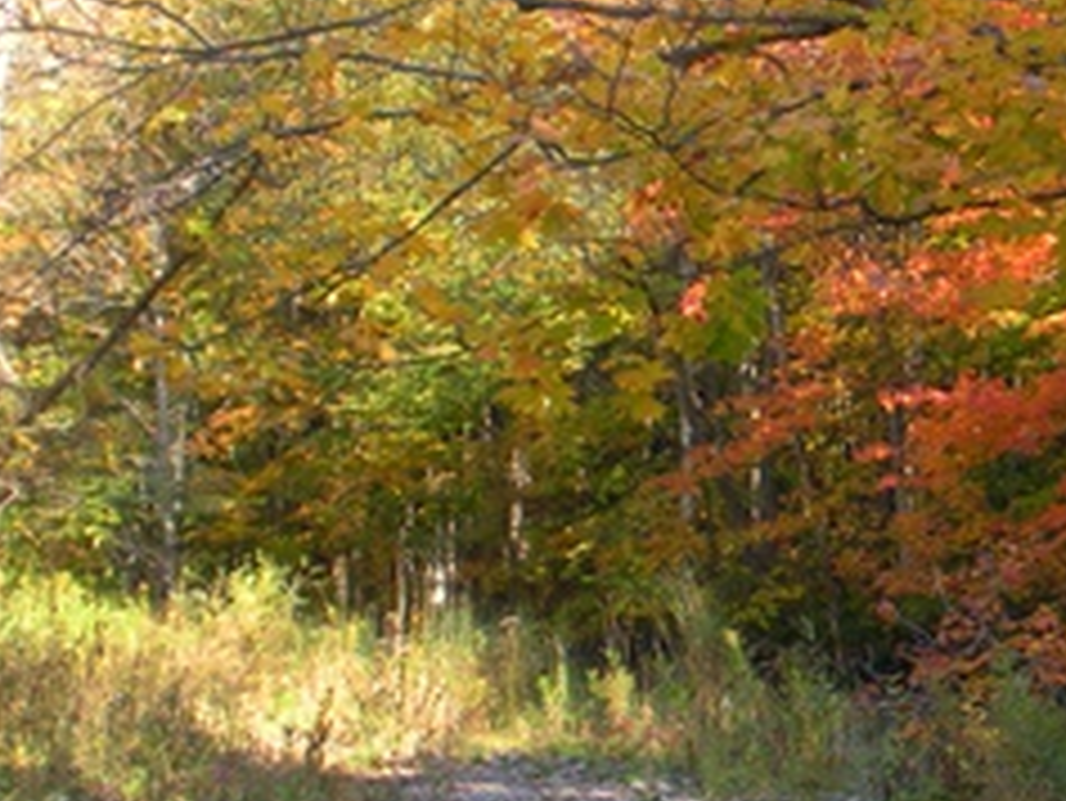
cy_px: 274
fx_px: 2804
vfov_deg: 16.2
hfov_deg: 21.1
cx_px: 958
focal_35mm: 91
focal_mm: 6.3
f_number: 3.5
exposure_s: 1/126
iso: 86
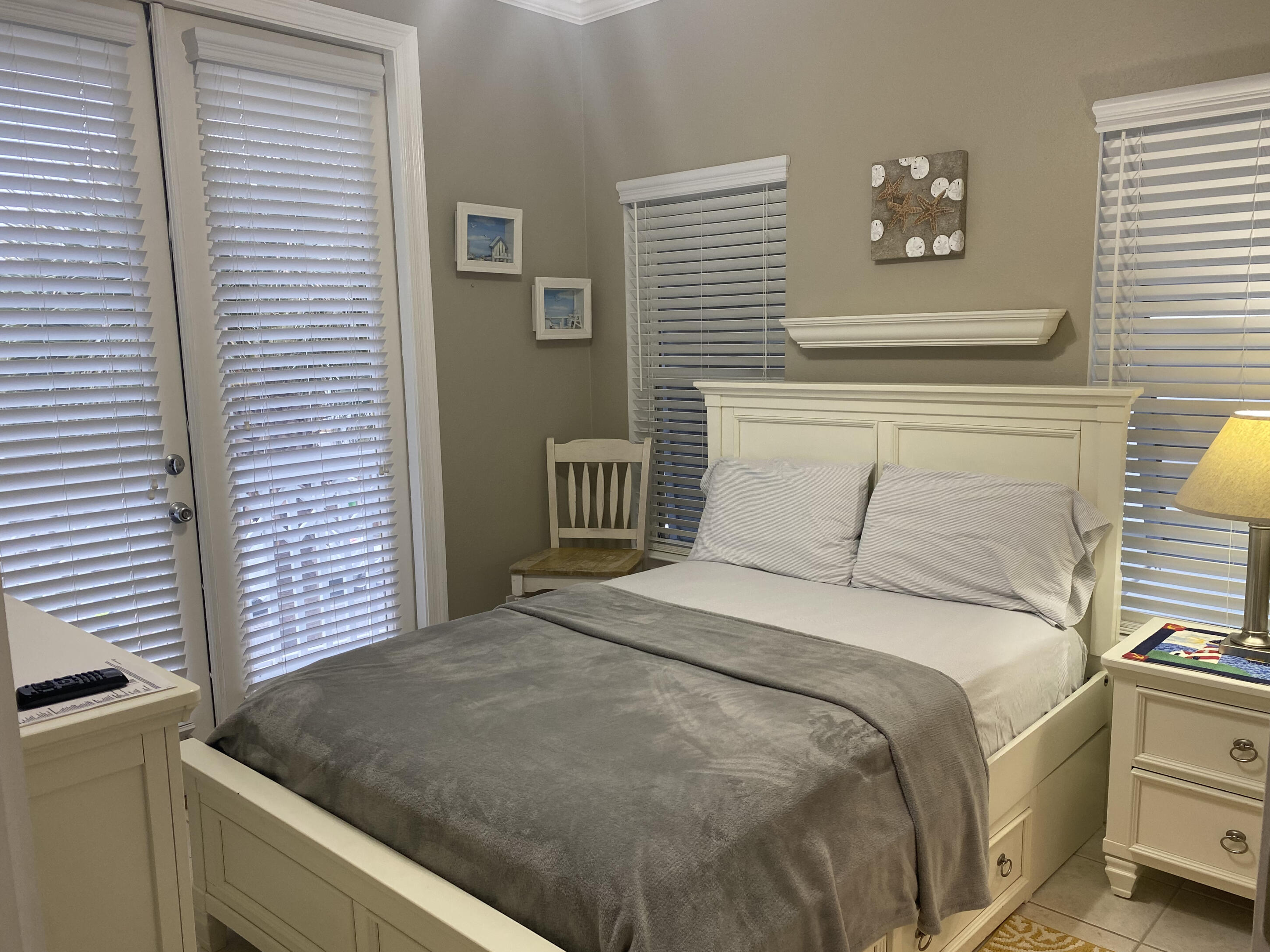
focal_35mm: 27
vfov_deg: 51.3
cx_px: 641
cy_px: 493
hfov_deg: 65.3
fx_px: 991
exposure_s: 1/60
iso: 80
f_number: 1.8
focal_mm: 4.25
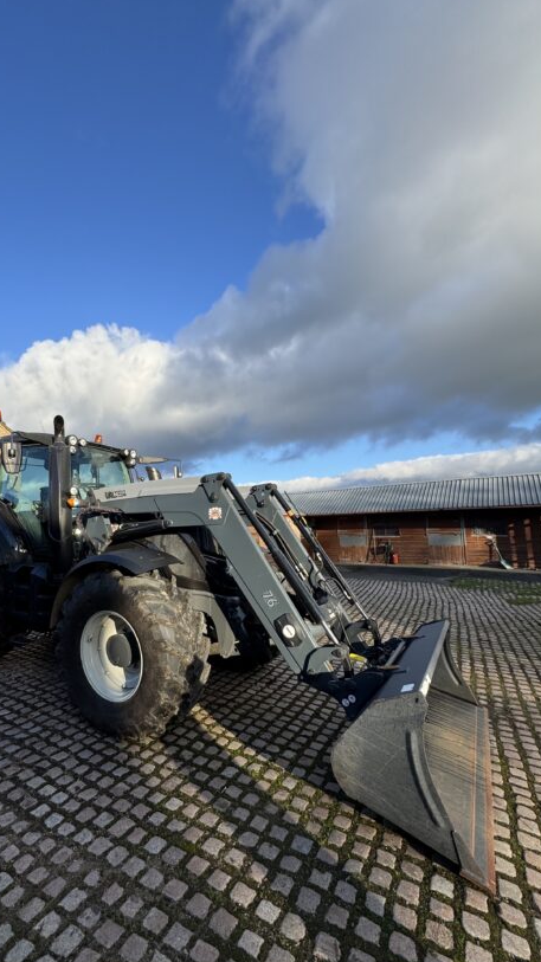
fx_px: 408
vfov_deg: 99.4
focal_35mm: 16
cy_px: 493
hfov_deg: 65.8
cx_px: 195
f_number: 2.2
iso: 40
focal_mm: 2.22
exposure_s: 1/910
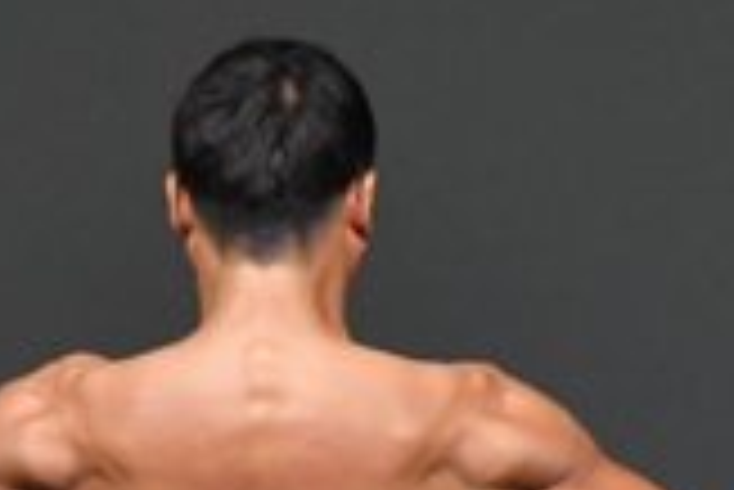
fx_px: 30508
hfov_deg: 1.4
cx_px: 322
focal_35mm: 1495
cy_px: 1065
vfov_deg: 0.9
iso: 4000
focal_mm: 210
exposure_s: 1/400
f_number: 5.6
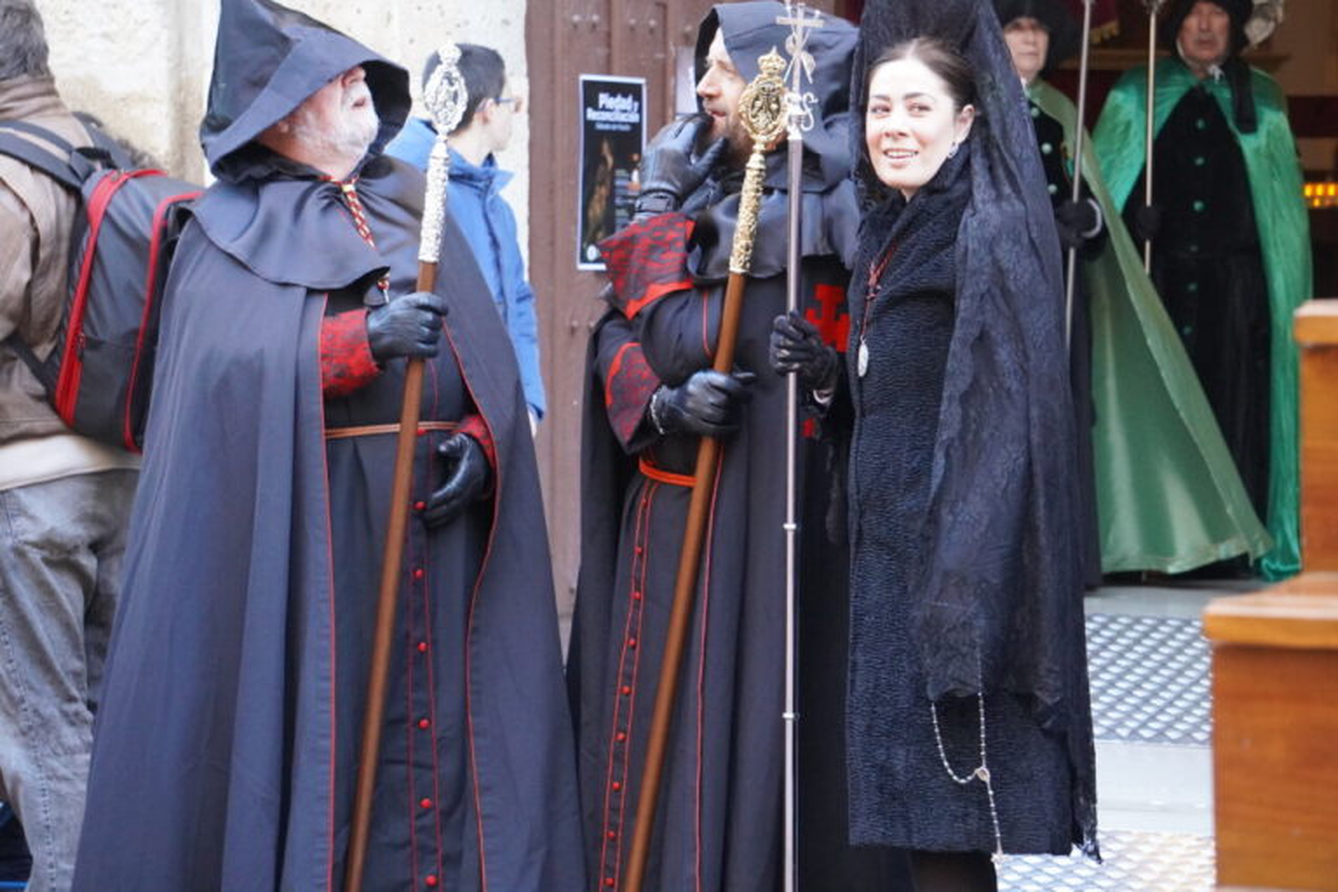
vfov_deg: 9.0
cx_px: 669
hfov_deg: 13.4
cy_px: 446
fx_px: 5686
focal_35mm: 153
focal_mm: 102
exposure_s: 1/160
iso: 5000
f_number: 5.6
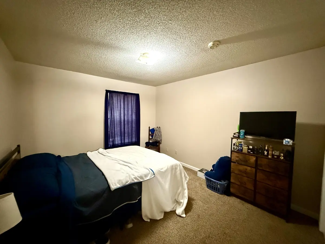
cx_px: 162
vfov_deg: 85.7
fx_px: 131
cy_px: 122
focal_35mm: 14
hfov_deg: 102.1
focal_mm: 2.22
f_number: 2.2
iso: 1000
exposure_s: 1/60
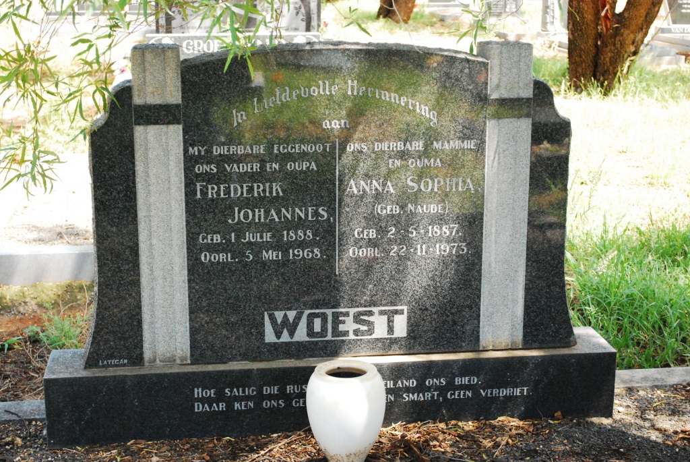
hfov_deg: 33.4
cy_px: 231
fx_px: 1151
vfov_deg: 22.7
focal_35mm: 60
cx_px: 345
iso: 1600
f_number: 5.3
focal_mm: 40
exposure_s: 1/640
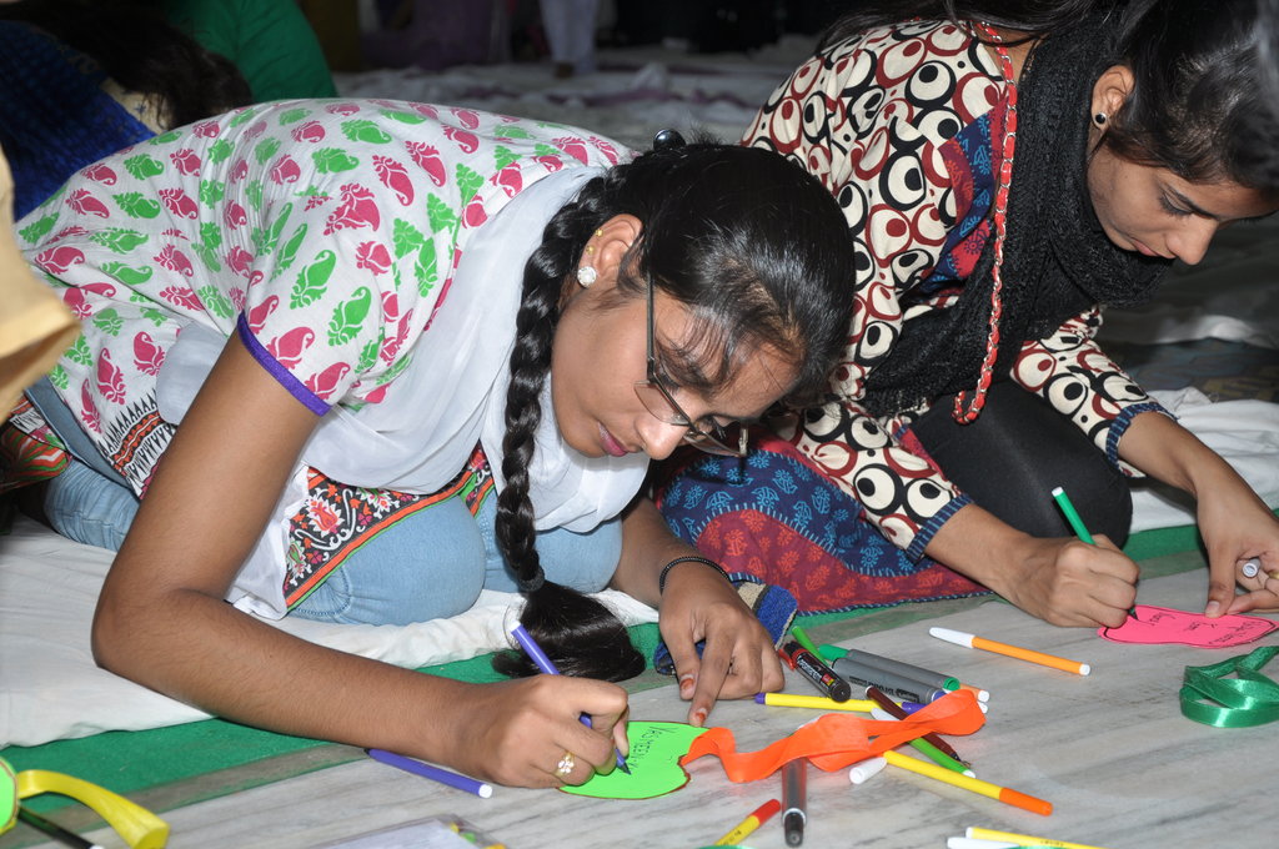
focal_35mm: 68
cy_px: 424
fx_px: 2395
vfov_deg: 20.1
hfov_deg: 29.9
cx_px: 640
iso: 200
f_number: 5.6
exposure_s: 1/160
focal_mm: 45
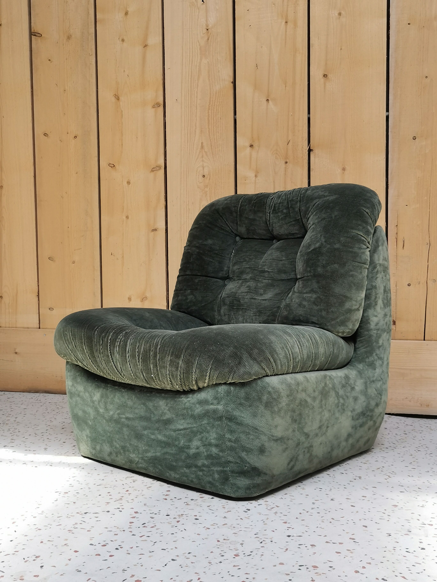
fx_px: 656
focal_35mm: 39
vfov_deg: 47.9
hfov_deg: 36.8
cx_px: 218
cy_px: 291
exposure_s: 1/335
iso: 50
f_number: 1.8
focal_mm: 5.58
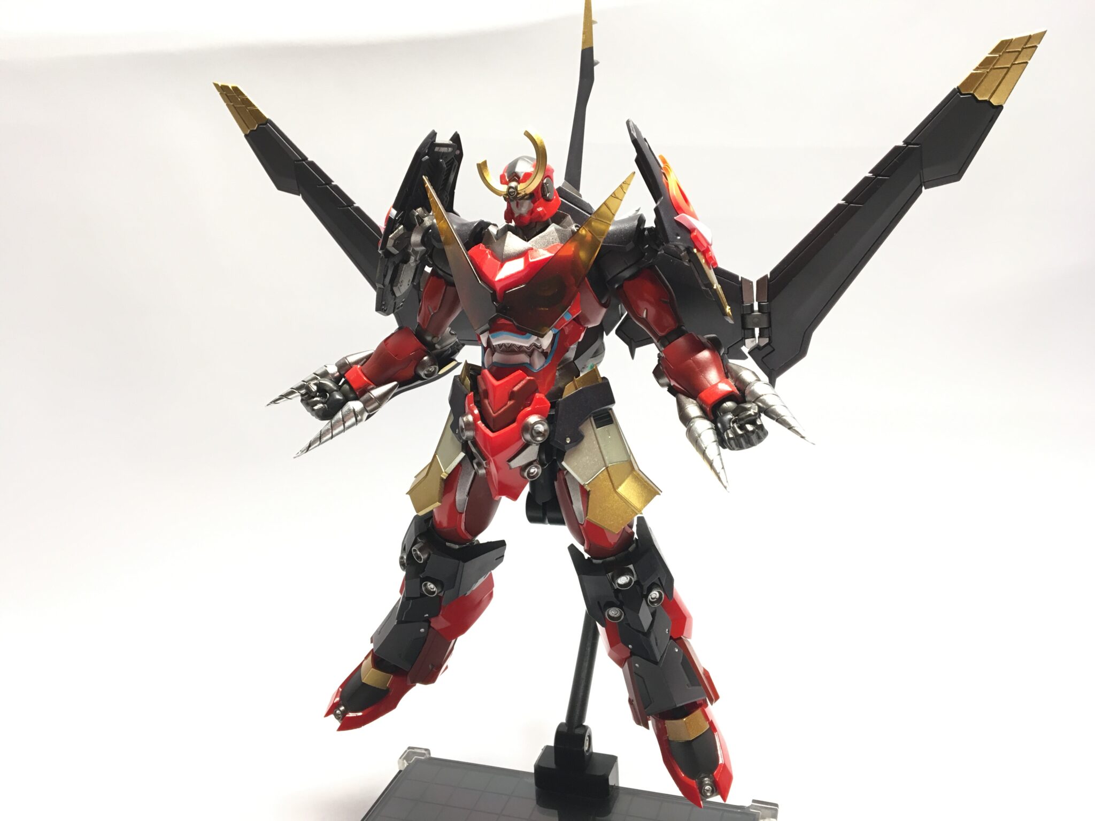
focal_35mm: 29
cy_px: 410
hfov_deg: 61.7
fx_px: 917
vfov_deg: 48.2
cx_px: 548
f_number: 2.2
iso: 40
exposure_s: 1/30
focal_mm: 4.15
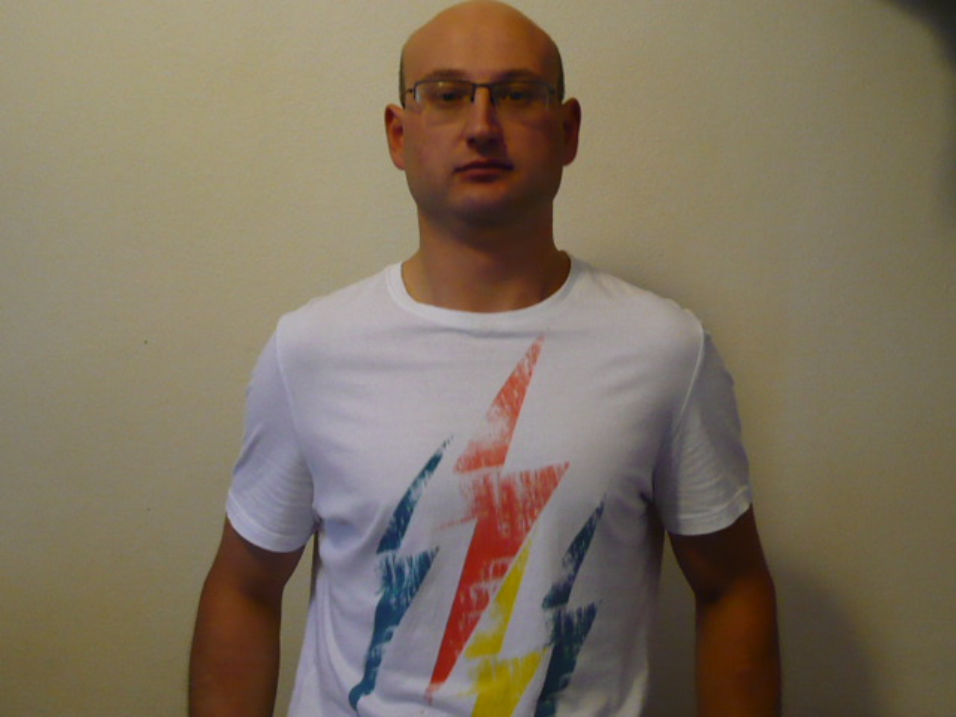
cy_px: 358
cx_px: 478
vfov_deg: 24.4
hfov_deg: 32.2
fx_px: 1657
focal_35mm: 60
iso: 200
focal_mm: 6.6
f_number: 3
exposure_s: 1/4
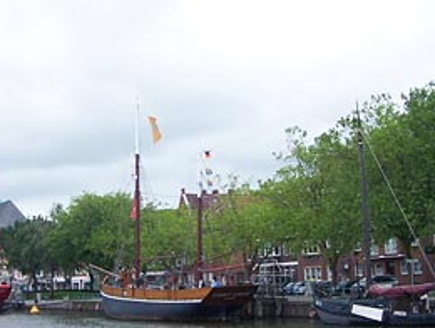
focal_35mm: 62
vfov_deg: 23.7
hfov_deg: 31.1
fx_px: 781
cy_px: 207
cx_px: 205
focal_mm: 6.3
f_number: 2.8
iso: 64
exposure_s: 1/320
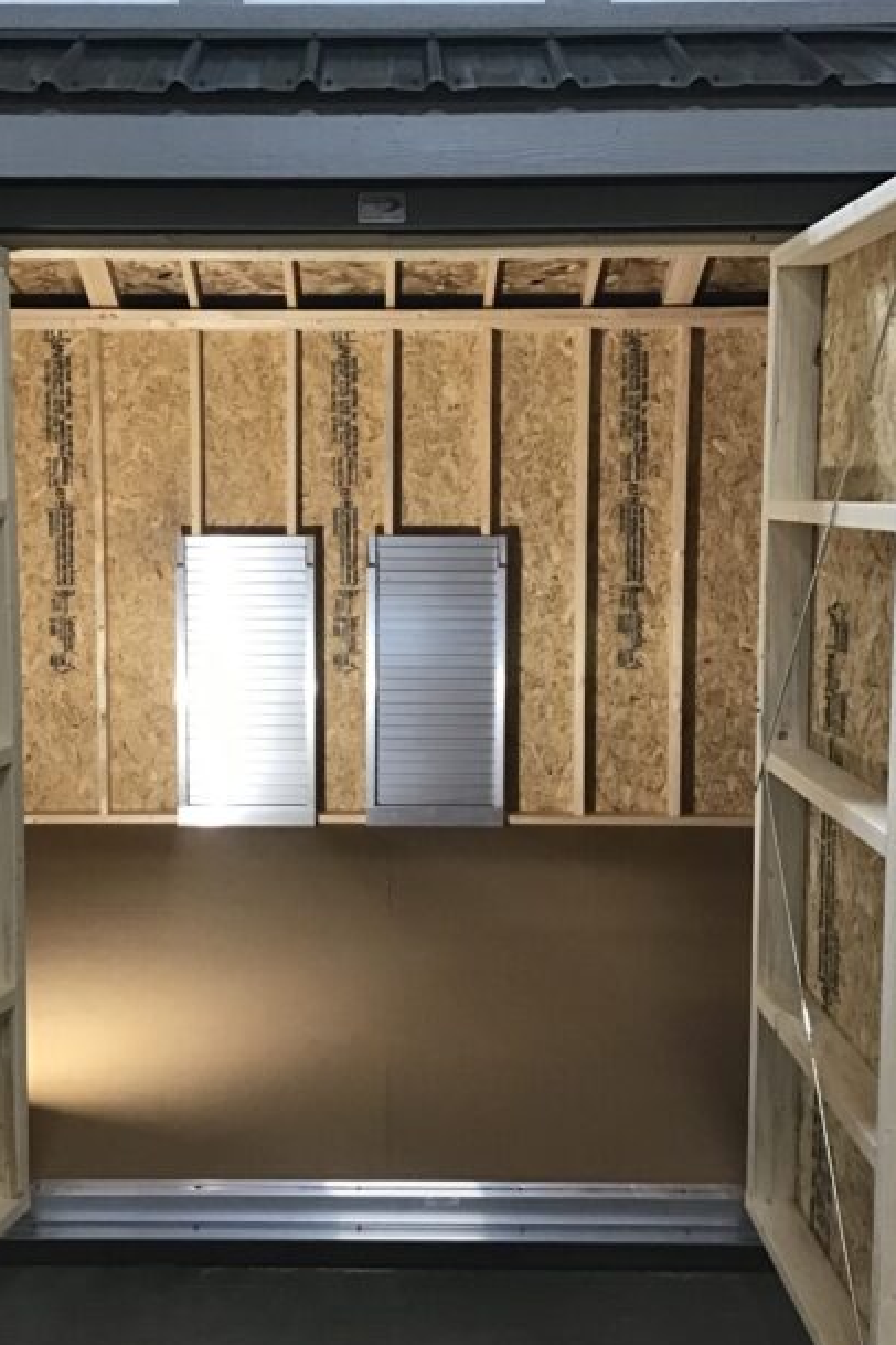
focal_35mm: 36
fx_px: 1344
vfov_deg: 53.0
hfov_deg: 36.8
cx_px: 366
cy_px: 607
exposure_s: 1/30
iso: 125
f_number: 2.4
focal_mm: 3.3
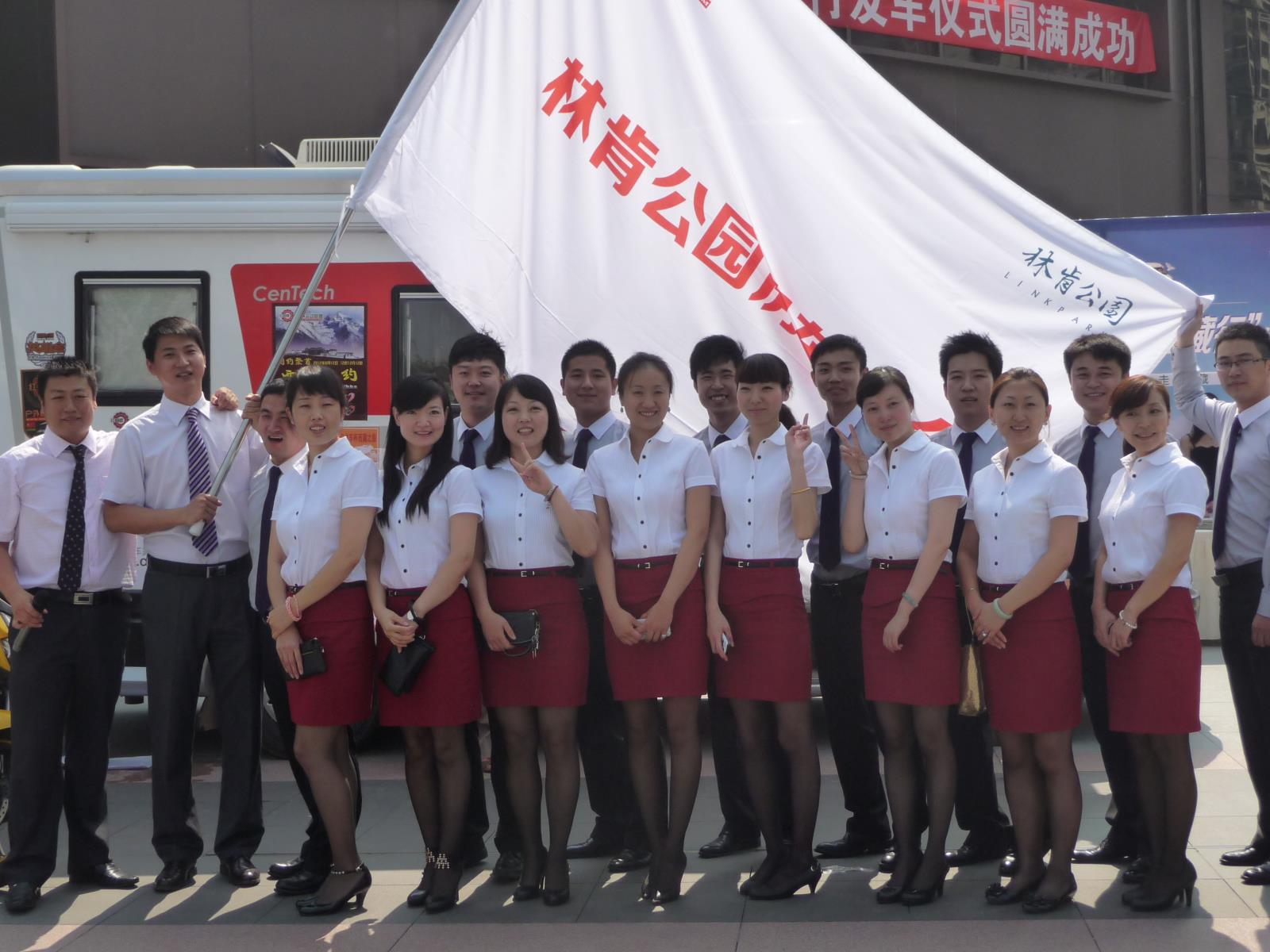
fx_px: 1834
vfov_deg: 29.1
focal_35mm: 50
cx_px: 635
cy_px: 476
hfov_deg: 38.2
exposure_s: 1/640
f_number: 4.2
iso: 160
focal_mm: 8.5
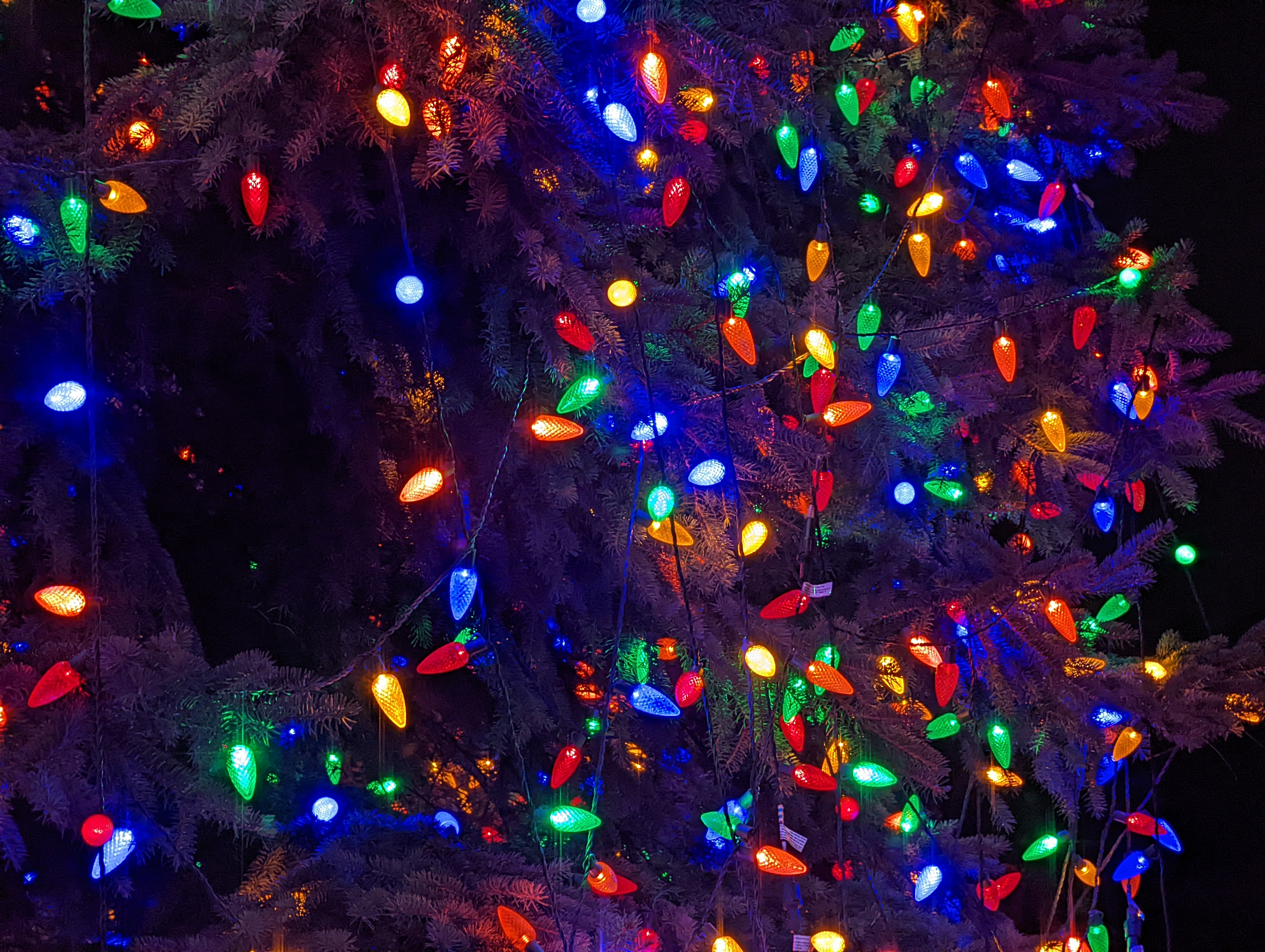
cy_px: 476
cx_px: 632
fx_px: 3806
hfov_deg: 18.9
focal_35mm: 104
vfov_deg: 14.3
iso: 470
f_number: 3.5
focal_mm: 19
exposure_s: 1/24
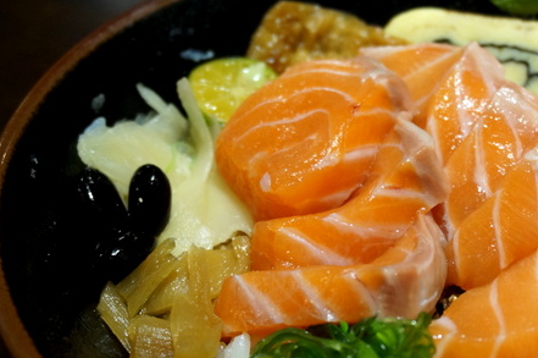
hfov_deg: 32.8
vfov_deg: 22.2
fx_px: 911
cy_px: 159
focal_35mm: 61
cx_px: 329
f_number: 4.5
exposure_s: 1/60
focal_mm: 28
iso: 1000
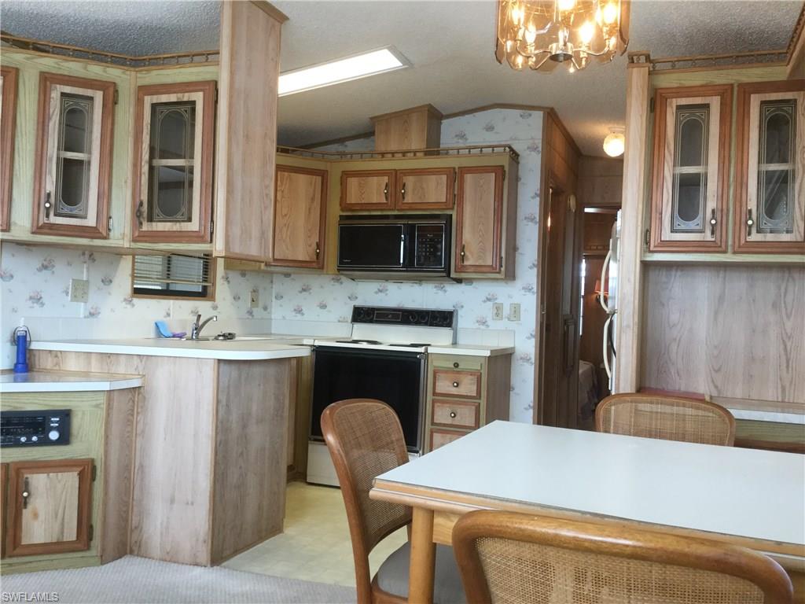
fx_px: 721
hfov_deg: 58.4
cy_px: 302
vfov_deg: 45.4
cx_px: 402
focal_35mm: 31
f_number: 2.4
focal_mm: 3.3
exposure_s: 1/30
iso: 32
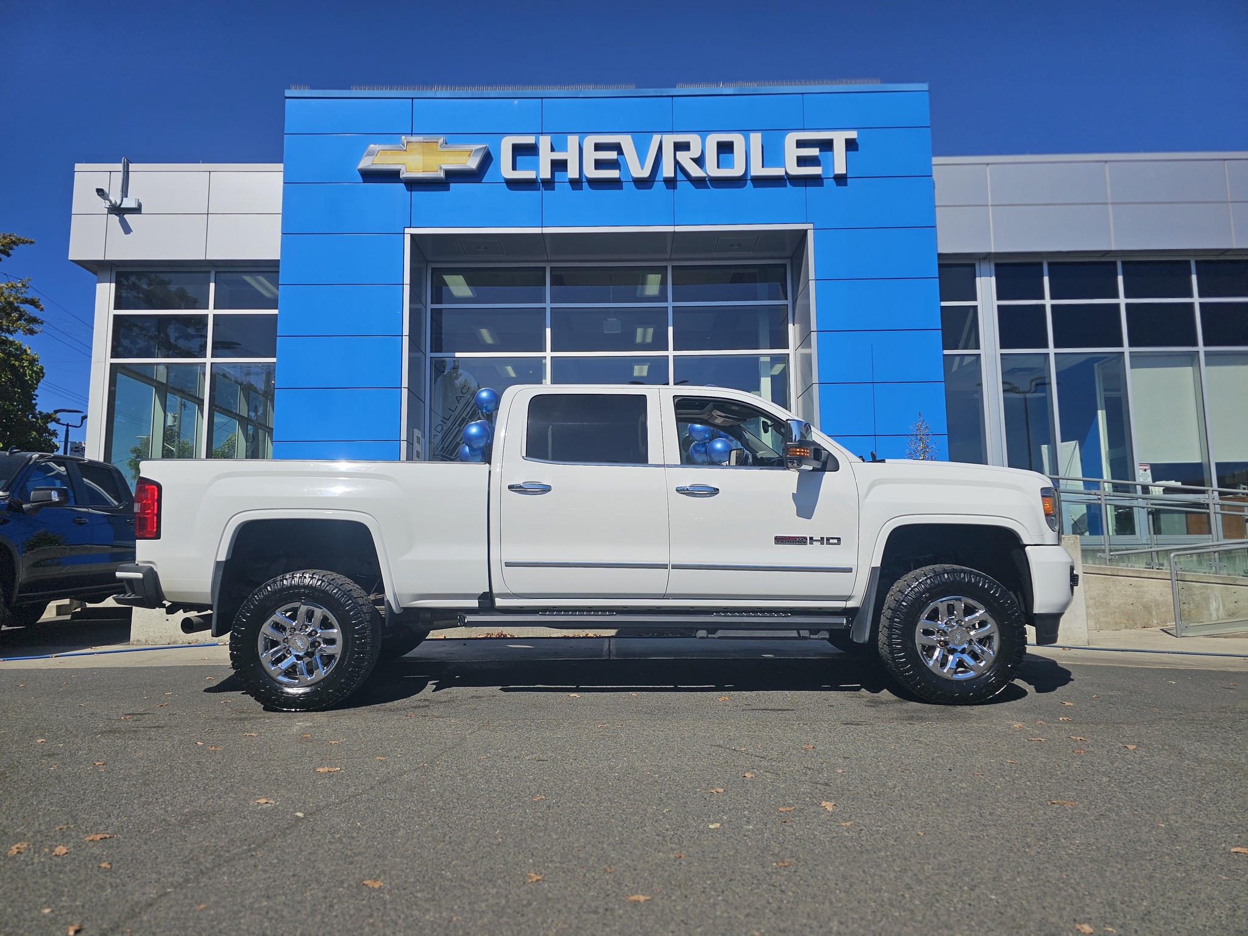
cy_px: 468
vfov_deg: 58.9
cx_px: 624
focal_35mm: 23
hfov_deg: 73.9
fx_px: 829
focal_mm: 6.3
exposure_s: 1/2016
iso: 10
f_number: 1.7
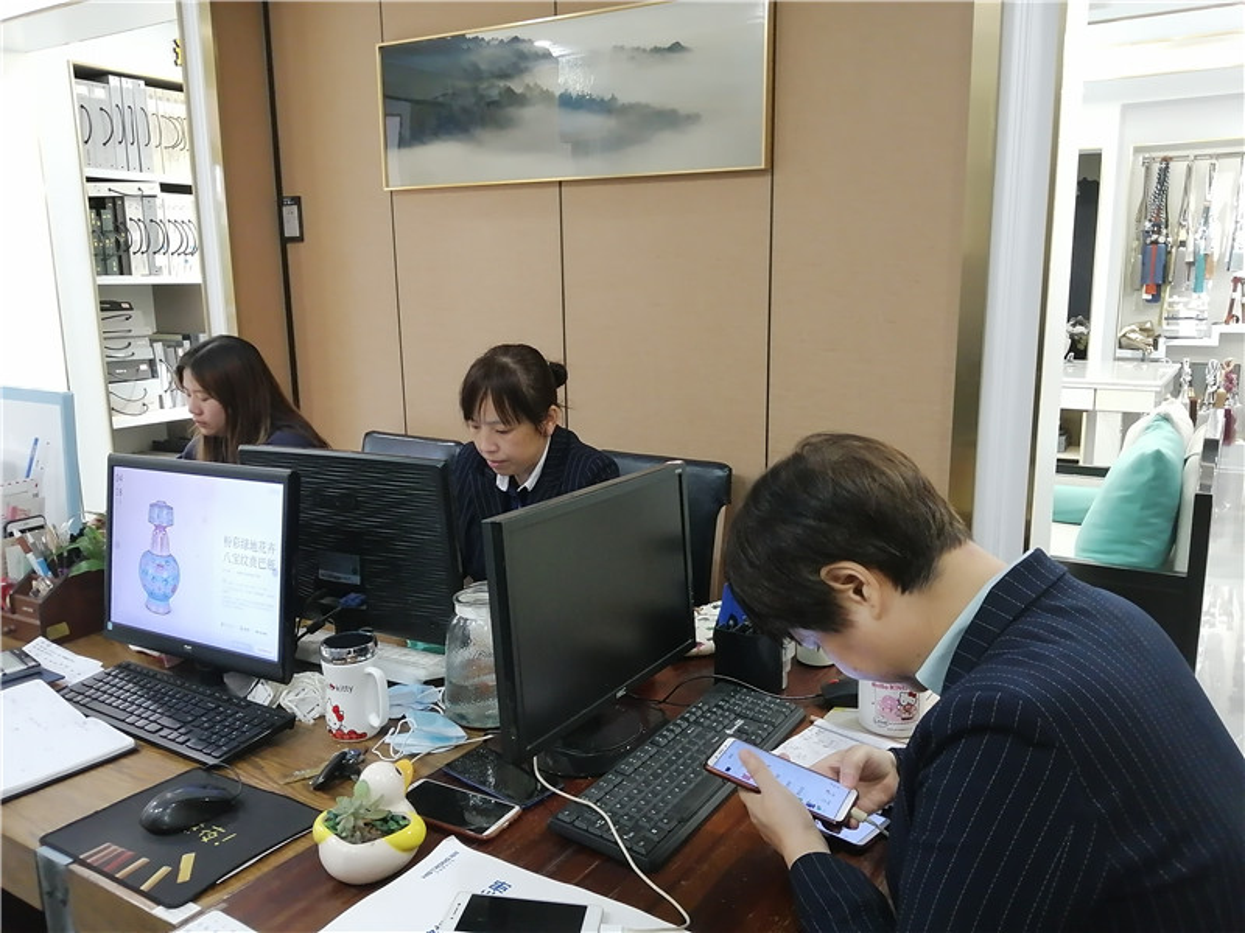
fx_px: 935
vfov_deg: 53.1
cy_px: 466
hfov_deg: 67.3
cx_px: 622
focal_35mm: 26
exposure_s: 1/25
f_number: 1.8
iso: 320
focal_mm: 3.6
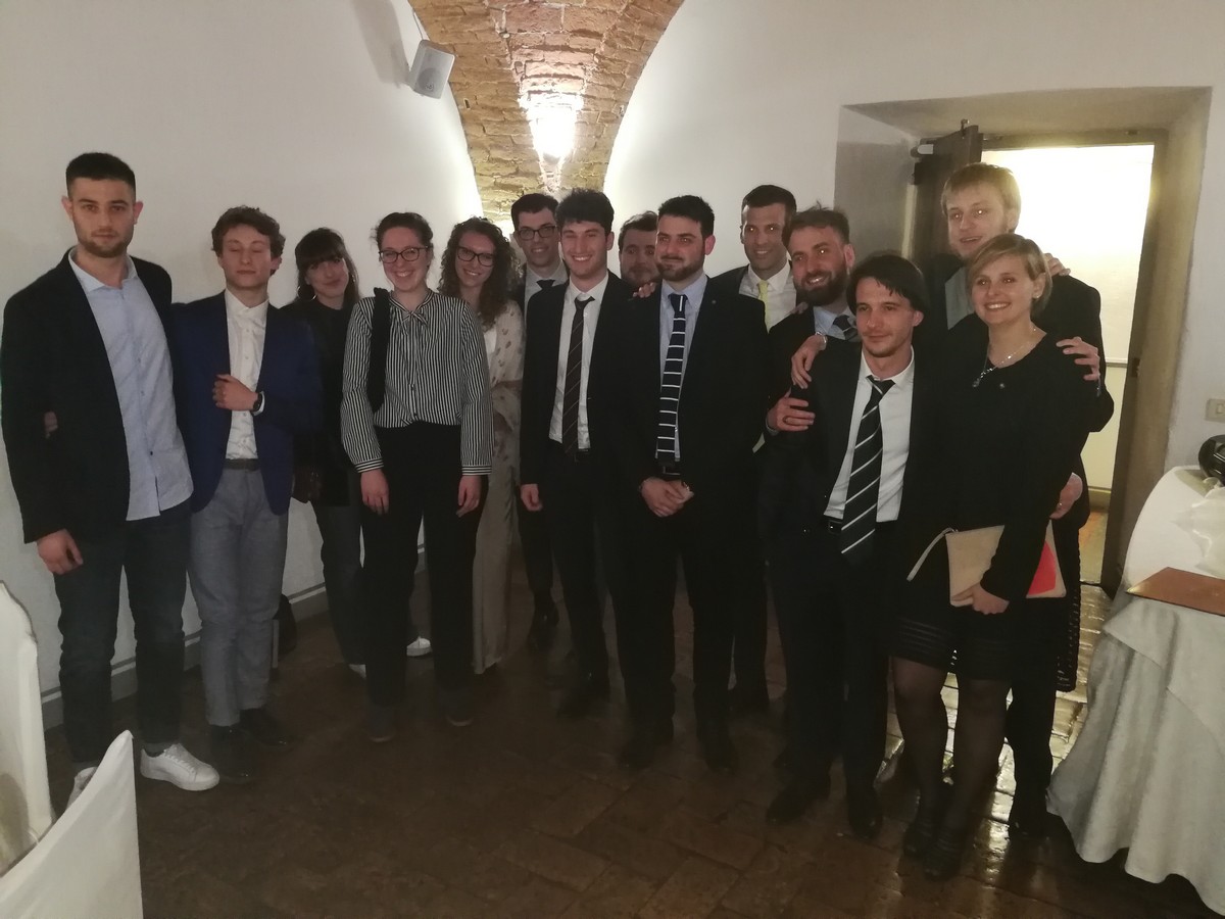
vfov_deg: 51.4
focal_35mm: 27
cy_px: 460
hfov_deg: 65.3
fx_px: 955
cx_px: 612
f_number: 2.2
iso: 500
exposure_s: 1/20
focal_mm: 3.95
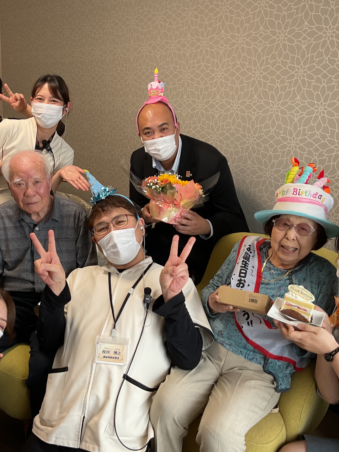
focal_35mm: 39
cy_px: 225
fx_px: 509
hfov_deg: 36.6
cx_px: 124
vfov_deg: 47.9
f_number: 1.8
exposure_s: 1/50
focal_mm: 3
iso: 40
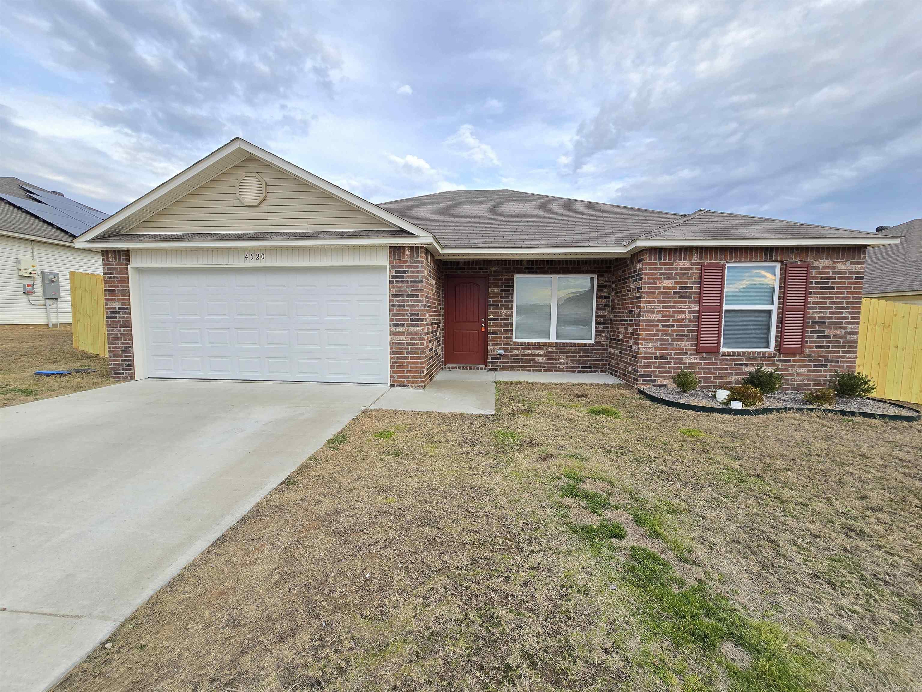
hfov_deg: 106.2
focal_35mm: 13
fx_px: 346
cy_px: 346
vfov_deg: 89.9
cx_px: 461
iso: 50
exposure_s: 1/300
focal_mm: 2.2
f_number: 2.2
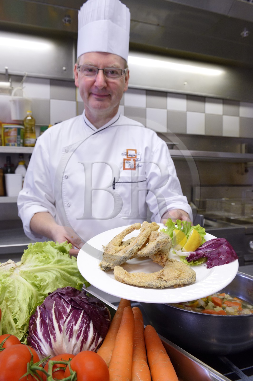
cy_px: 190
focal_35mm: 28
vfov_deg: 65.5
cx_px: 126
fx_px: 296
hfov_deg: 46.3
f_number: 8
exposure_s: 1/50
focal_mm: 28
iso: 1600
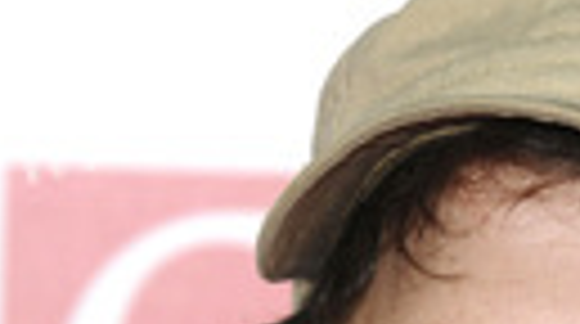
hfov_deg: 4.0
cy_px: 783
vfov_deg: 2.2
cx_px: 551
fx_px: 8397
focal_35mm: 547
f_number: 4.5
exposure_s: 1/200
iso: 320
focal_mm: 112
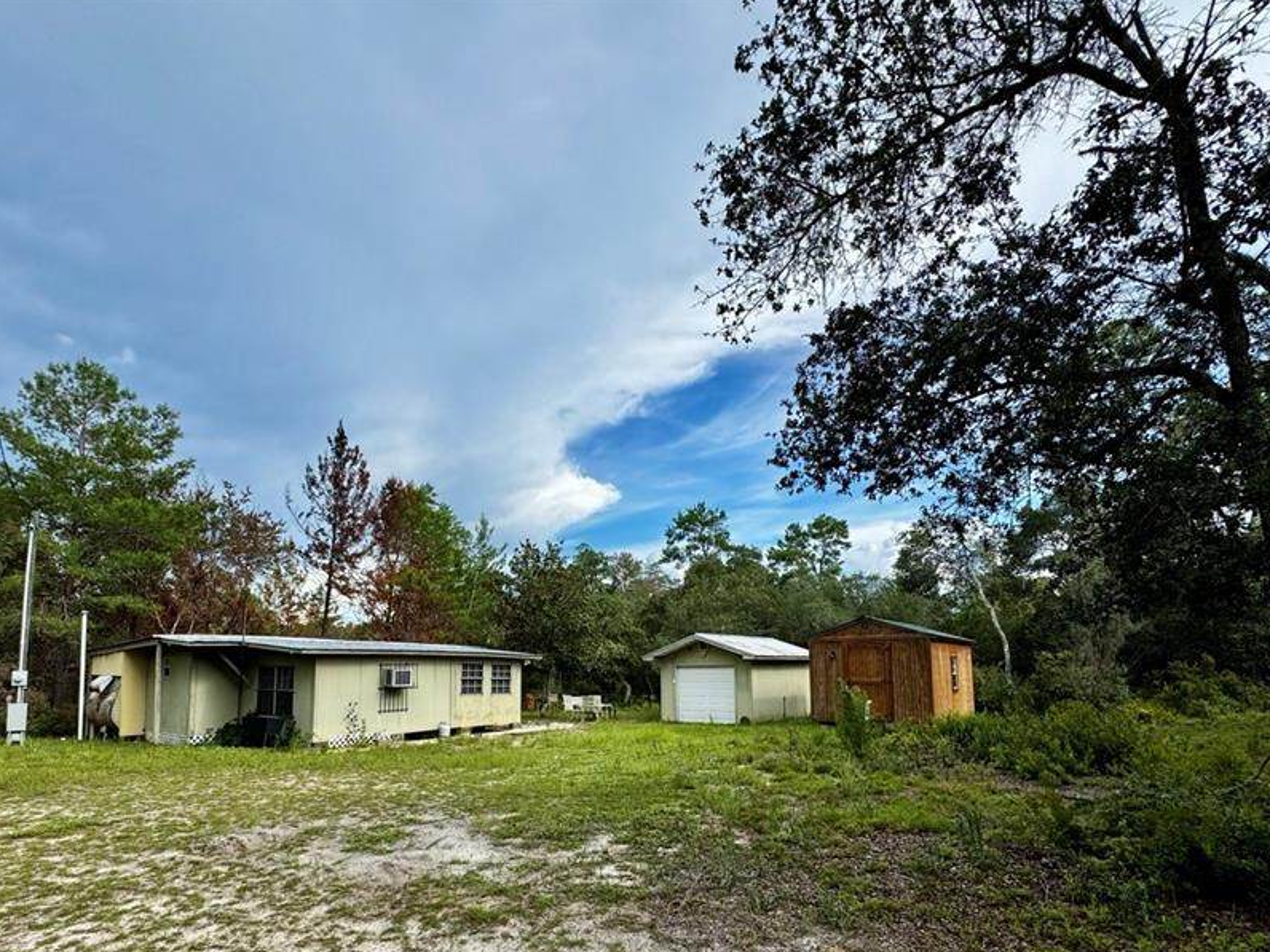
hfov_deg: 87.6
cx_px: 581
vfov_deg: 70.2
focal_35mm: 18
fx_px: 660
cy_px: 606
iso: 40
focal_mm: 2.22
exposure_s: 1/1160
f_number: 2.2
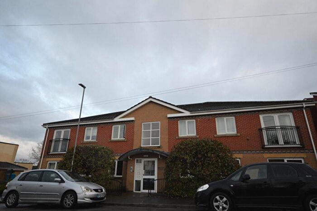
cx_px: 158
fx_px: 185
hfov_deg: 81.2
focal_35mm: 21
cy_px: 106
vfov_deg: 59.4
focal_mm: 14
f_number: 5.6
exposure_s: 1/125
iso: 360
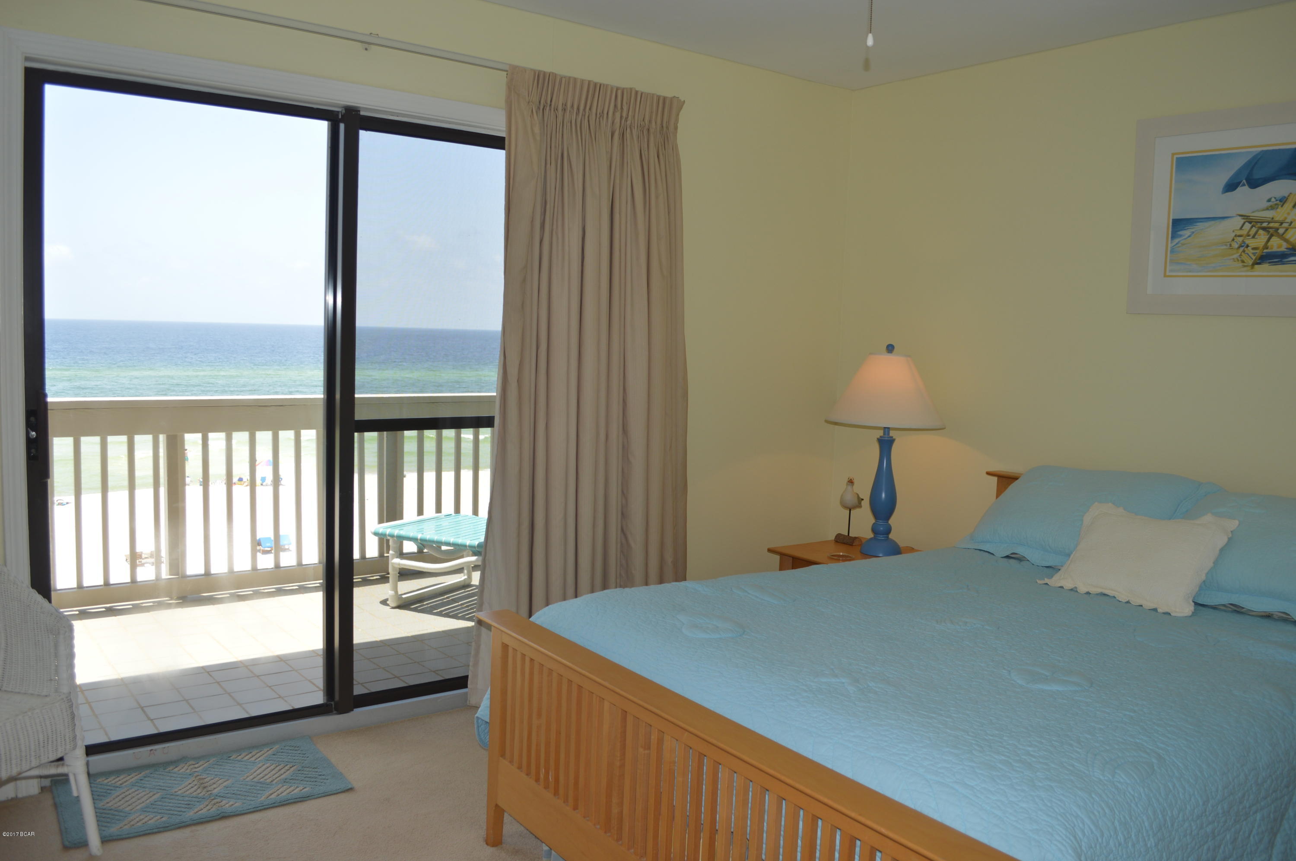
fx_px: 971
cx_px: 648
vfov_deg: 47.8
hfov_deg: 67.4
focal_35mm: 27
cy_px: 430
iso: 100
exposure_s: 1/200
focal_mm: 18
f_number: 4
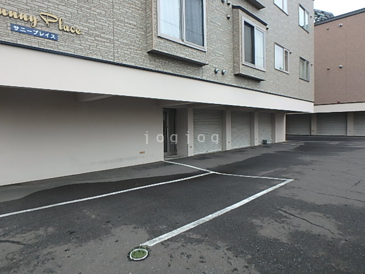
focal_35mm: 21
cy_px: 137
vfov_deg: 63.4
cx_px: 182
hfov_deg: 79.0
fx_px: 221
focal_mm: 3.7
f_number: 3.5
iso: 125
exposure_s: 1/250
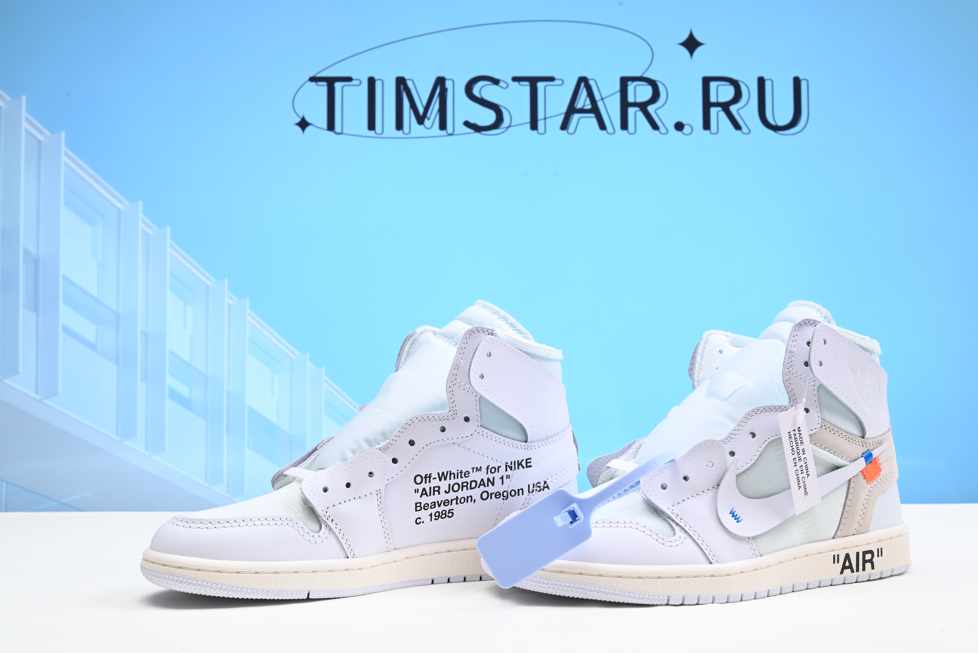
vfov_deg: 33.4
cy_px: 326
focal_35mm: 40
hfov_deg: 48.4
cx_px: 489
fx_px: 1087
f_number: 16
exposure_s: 1/2
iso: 100
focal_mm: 40
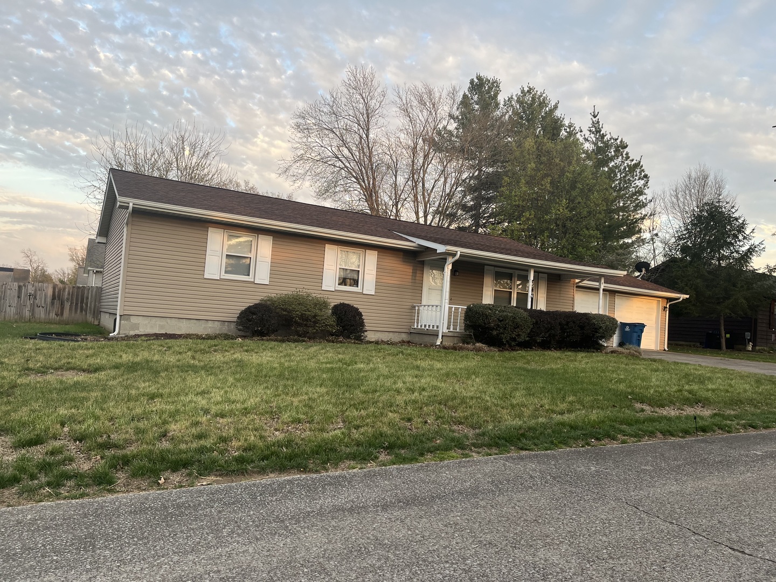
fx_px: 583
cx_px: 388
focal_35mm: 26
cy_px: 291
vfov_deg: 53.1
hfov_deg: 67.3
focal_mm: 5.1
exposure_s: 1/263
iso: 40
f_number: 1.6
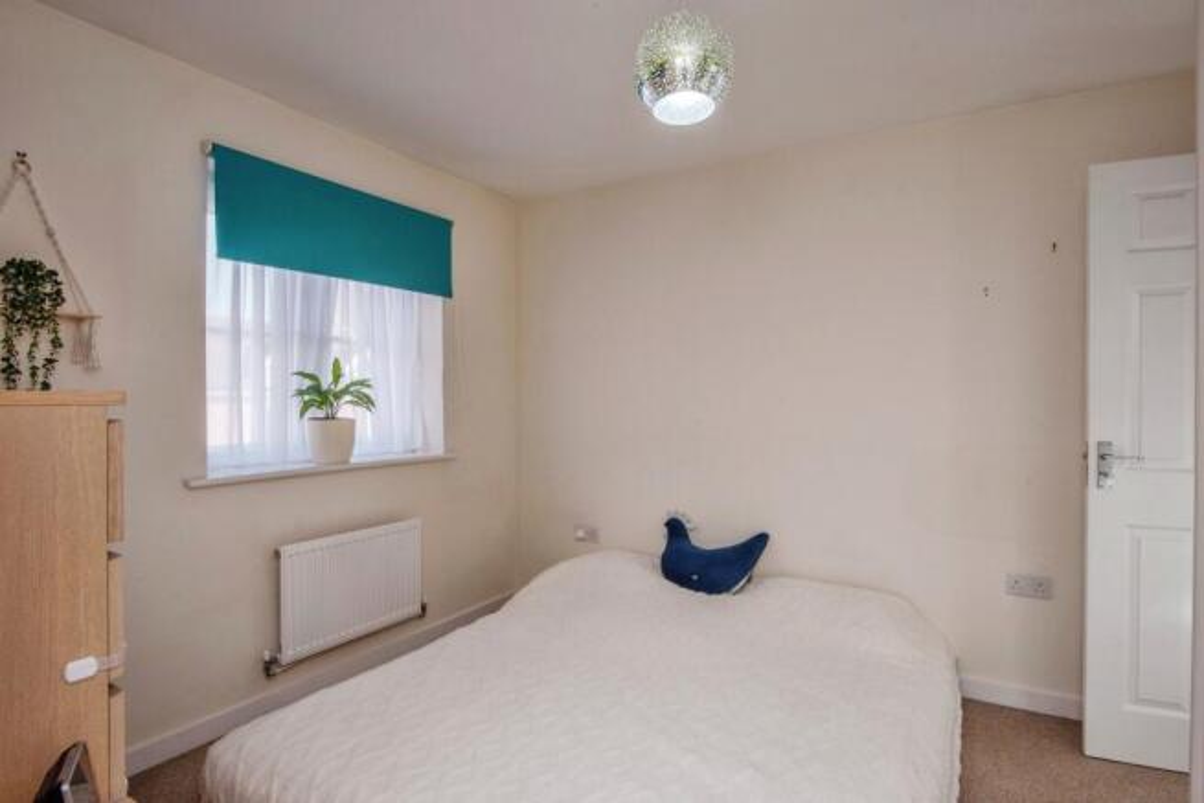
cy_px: 402
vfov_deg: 62.0
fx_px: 669
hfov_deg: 84.0
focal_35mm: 20
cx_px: 602
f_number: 14
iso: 400
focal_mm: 20
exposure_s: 1/60
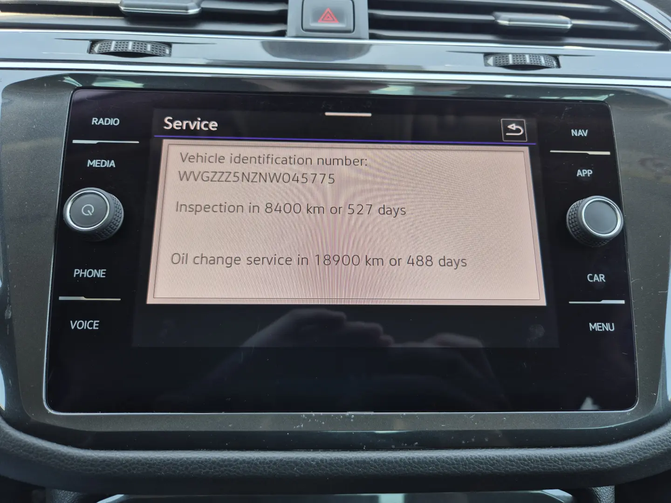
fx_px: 446
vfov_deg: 58.9
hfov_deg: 73.9
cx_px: 336
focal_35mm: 23
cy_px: 252
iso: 32
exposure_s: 1/59
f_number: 1.8
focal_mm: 5.4
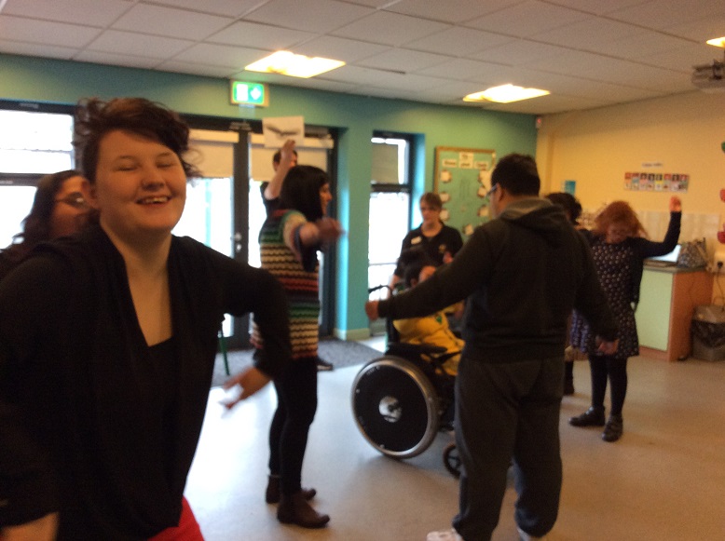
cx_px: 362
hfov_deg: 56.9
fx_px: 669
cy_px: 270
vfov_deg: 44.1
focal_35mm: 32
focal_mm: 3.3
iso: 125
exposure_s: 1/25
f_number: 2.4
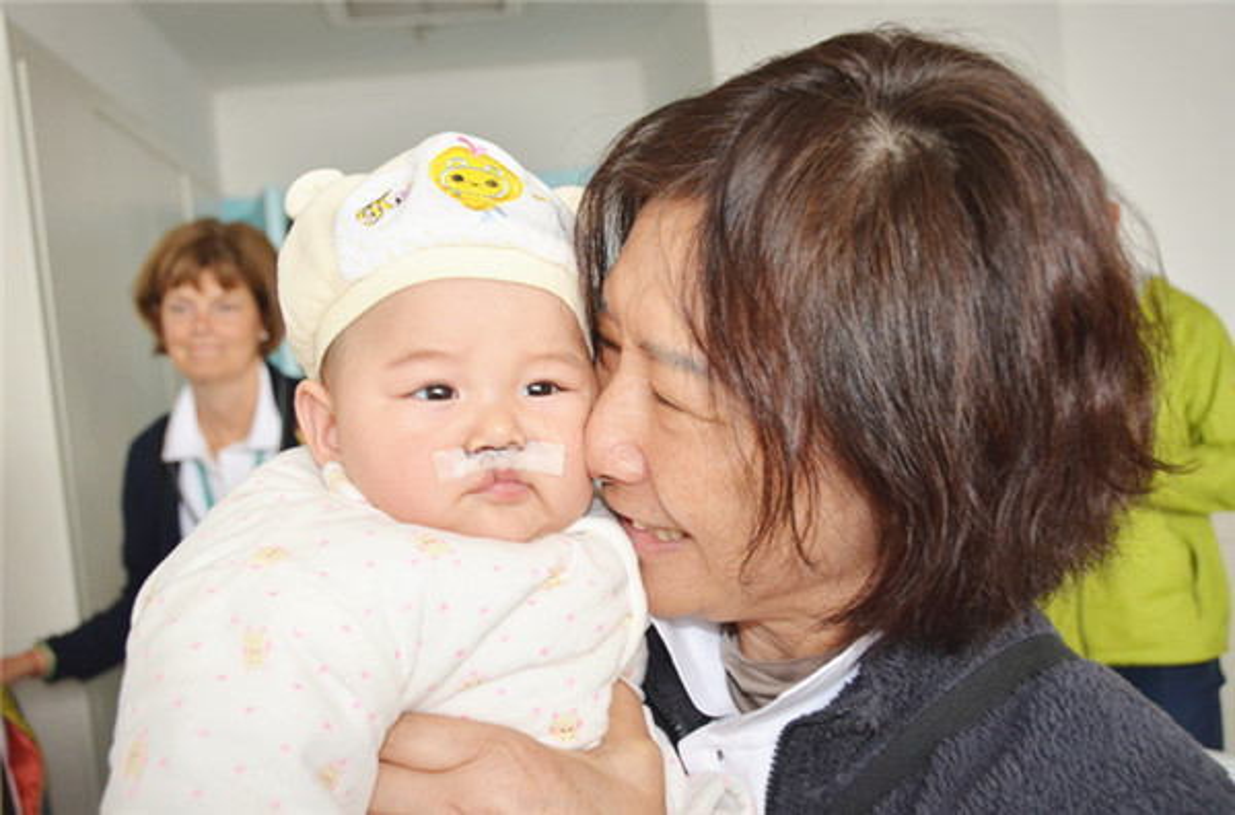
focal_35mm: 40
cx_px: 618
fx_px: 1385
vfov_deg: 32.8
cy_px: 408
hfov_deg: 48.1
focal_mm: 27
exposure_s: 1/60
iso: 800
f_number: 5
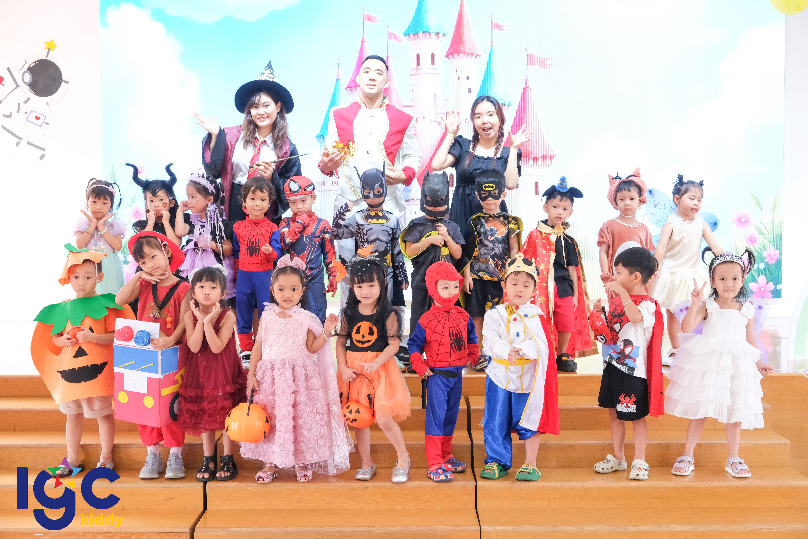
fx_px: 1055
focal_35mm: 47
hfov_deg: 41.9
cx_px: 404
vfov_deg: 28.6
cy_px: 270
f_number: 5
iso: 2500
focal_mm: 31.5
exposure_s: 1/200
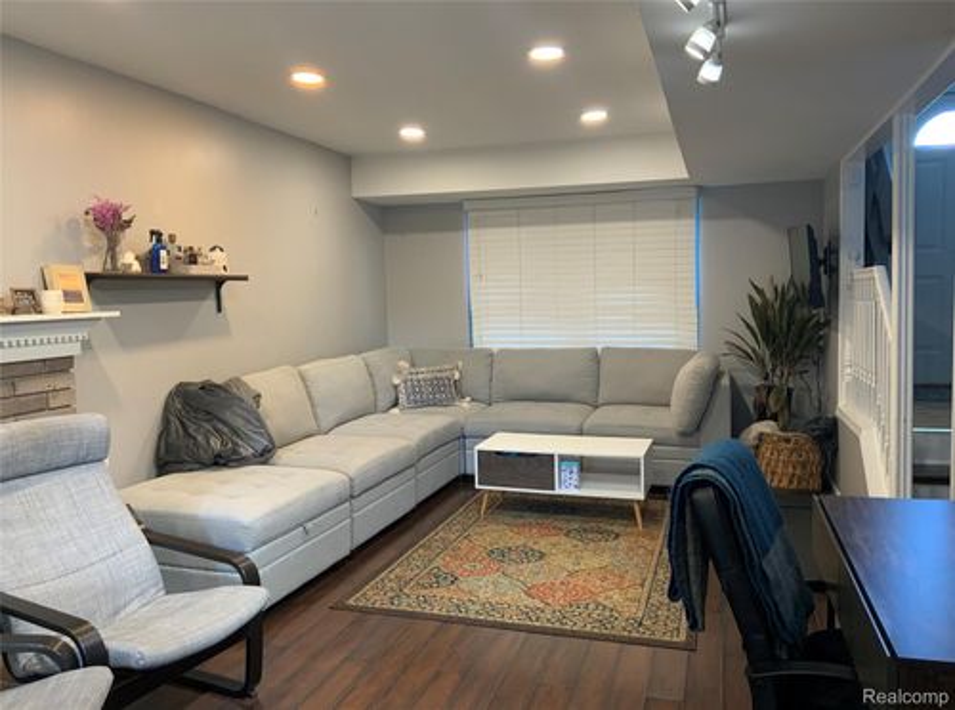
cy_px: 355
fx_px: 798
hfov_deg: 61.8
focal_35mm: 29
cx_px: 478
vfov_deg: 48.0
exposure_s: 1/60
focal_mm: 3
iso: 100
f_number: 1.8
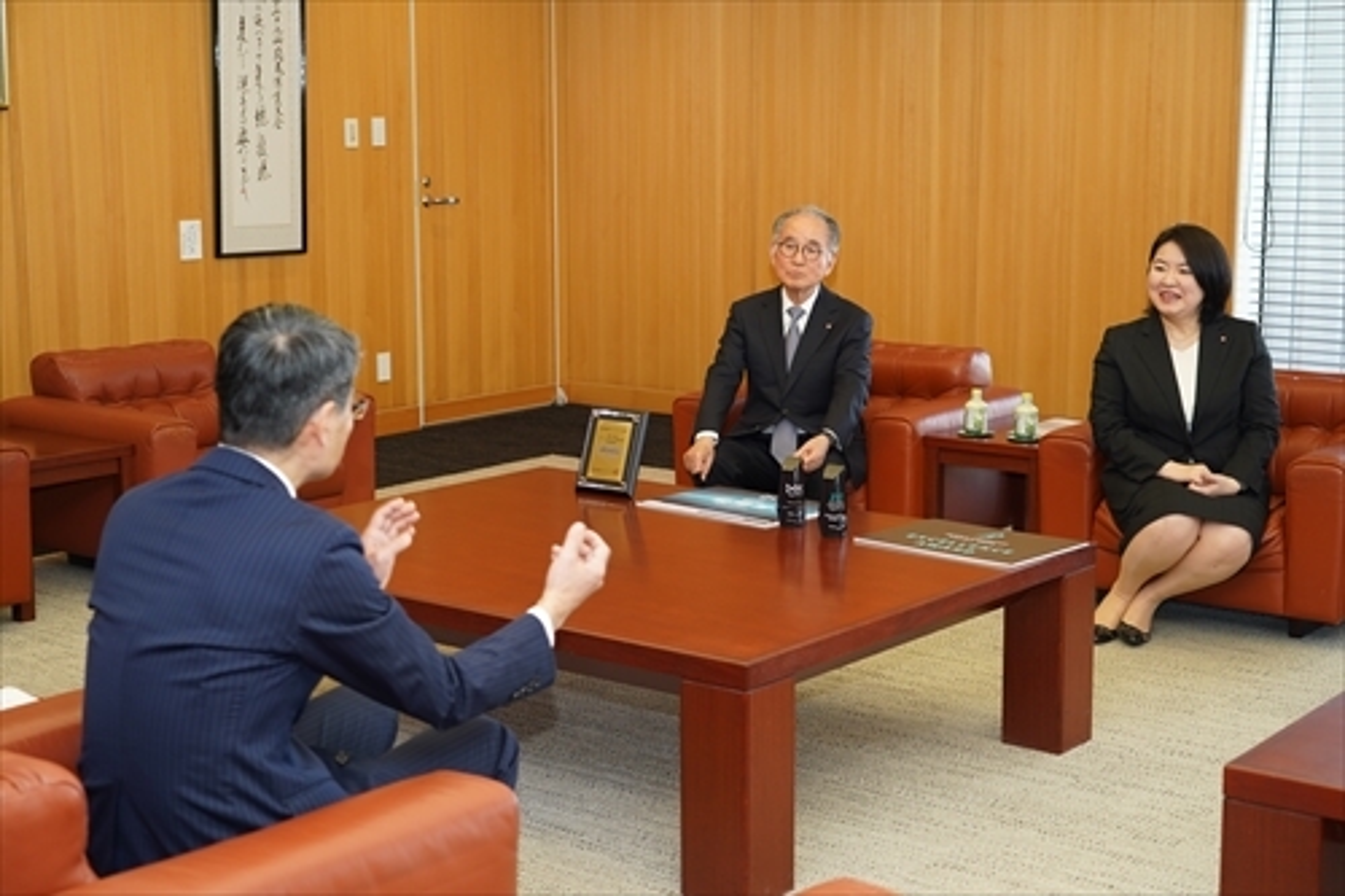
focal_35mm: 53
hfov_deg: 37.5
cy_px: 448
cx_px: 672
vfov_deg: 25.5
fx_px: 1979
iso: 640
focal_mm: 53
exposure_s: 1/160
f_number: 4
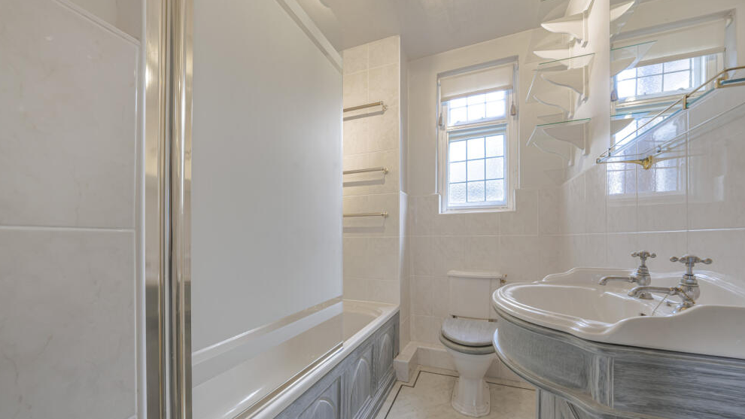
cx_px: 369
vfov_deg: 78.1
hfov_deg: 110.8
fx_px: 257
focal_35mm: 13
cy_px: 236
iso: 320
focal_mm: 12
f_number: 10
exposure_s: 1/1.67
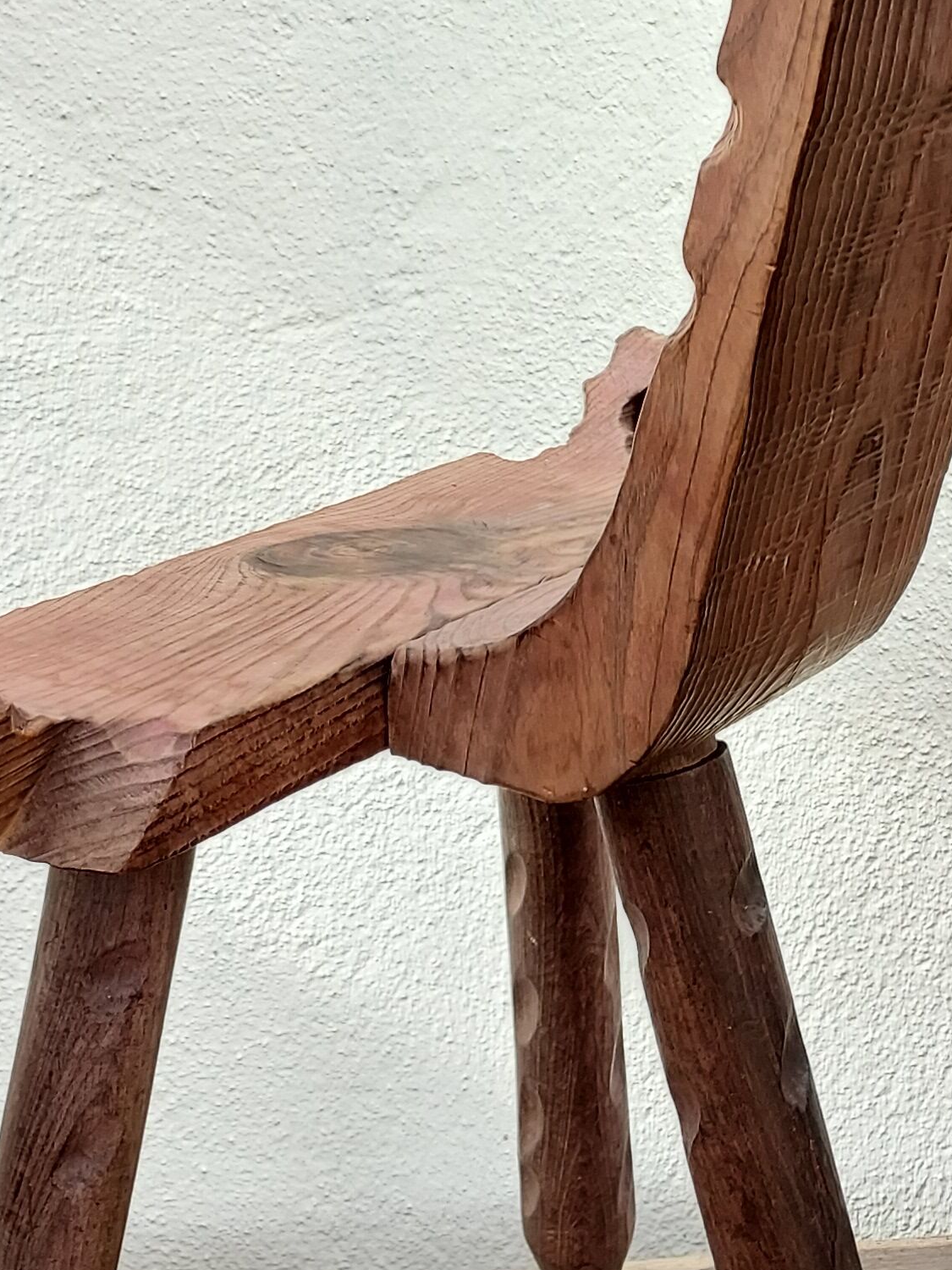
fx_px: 2347
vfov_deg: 30.1
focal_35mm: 64
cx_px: 697
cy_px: 429
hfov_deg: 22.7
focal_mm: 4.6
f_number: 1.8
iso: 64
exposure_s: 1/50
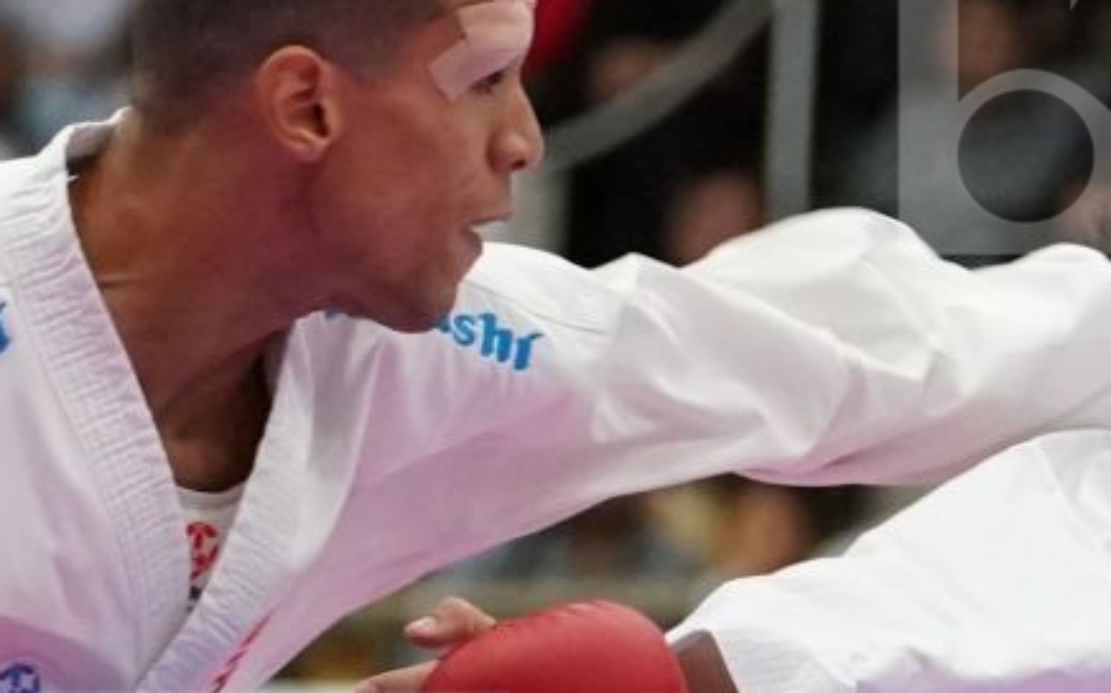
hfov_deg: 3.4
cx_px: 1136
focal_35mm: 623
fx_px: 18854
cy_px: 925
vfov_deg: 2.1
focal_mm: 99
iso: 5000
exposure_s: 1/1000
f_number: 2.8
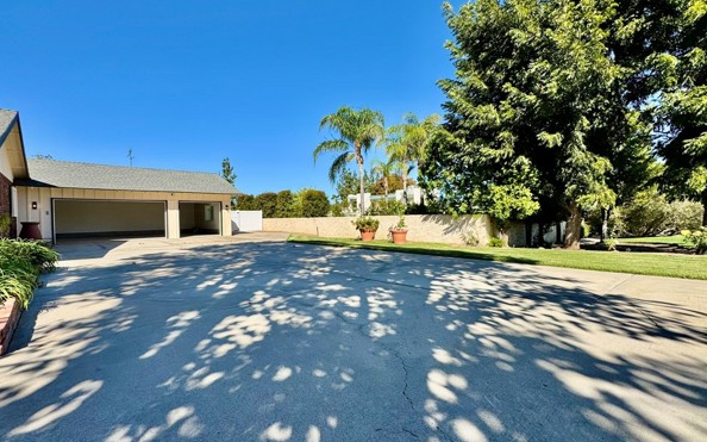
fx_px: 308
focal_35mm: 16
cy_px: 223
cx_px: 334
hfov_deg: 97.7
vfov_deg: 71.2
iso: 50
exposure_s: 1/1637
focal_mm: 2.22
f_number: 2.2
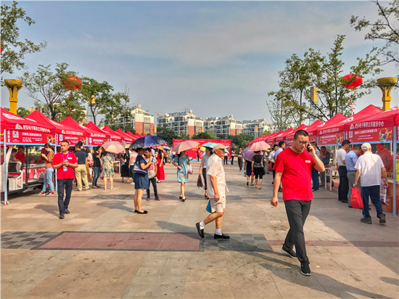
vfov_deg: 49.7
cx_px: 200
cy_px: 150
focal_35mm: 28
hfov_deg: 63.5
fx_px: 323
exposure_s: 1/1451
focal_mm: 3.99
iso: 20
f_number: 1.8
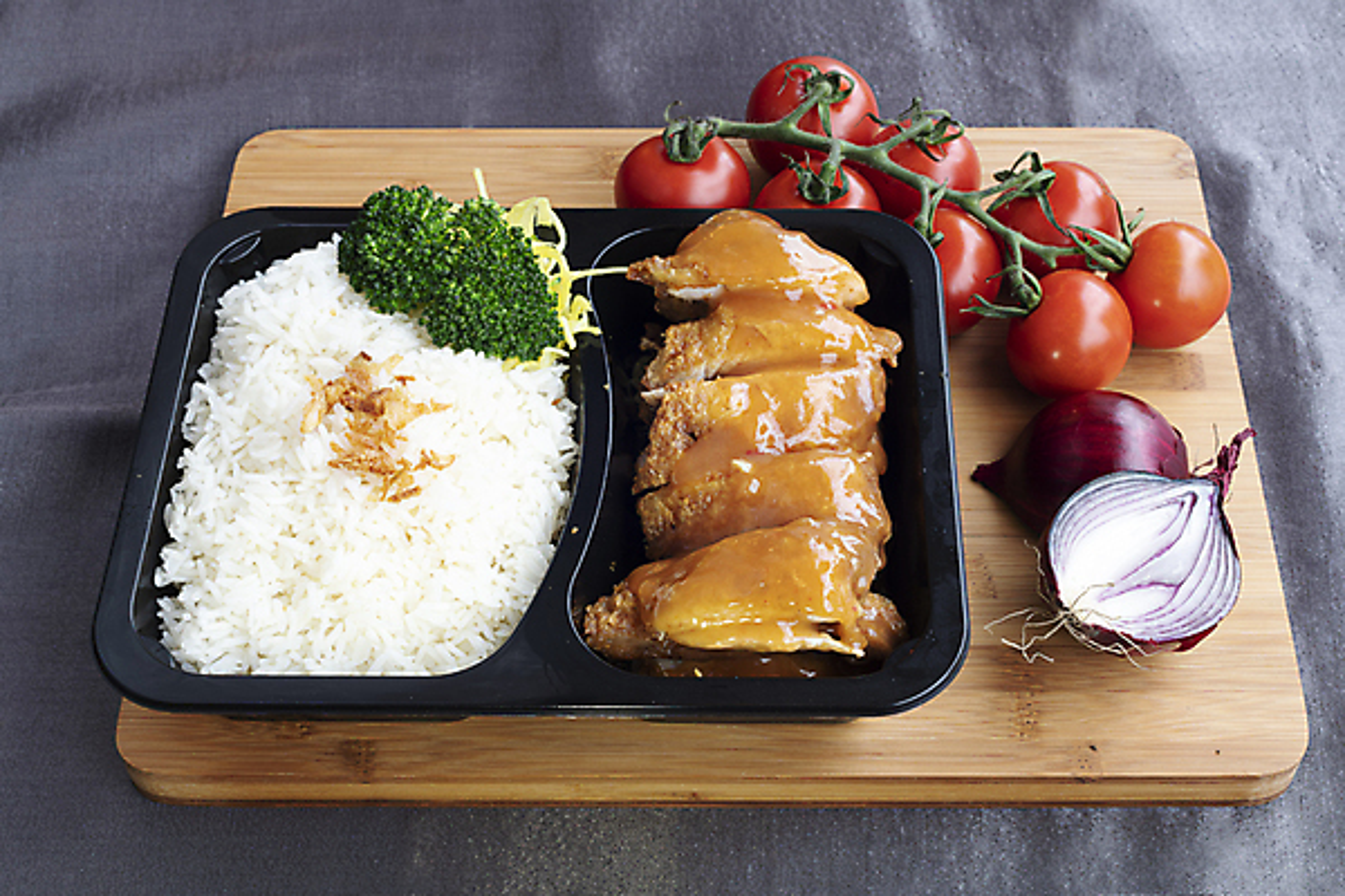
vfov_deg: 27.0
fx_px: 1868
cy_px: 448
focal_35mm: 50
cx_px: 672
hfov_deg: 39.6
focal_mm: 50
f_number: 16
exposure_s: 5
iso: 31
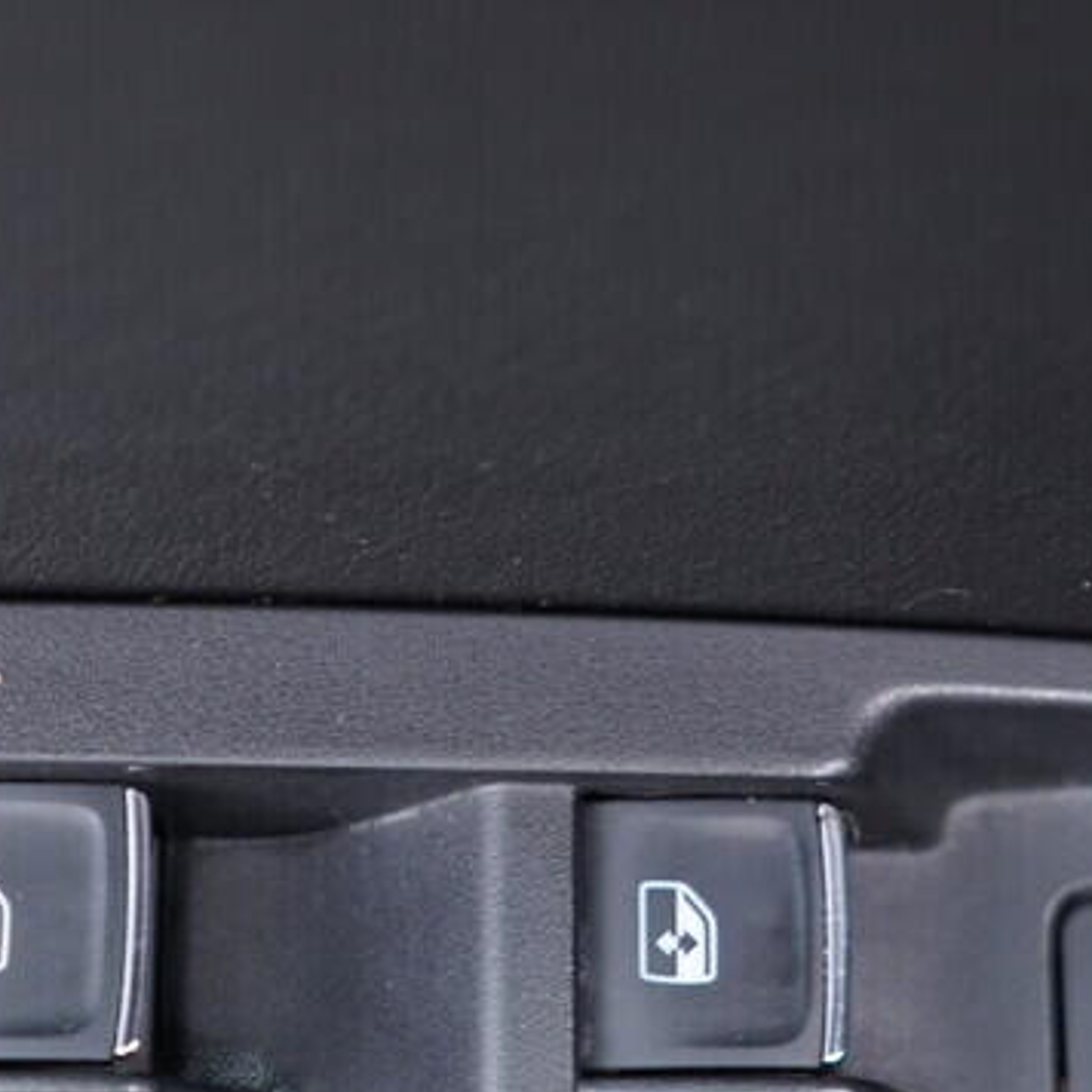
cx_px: 693
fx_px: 3141
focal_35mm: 88
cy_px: 725
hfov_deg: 19.7
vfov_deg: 19.7
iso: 400
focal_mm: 24
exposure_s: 1/40
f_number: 2.8
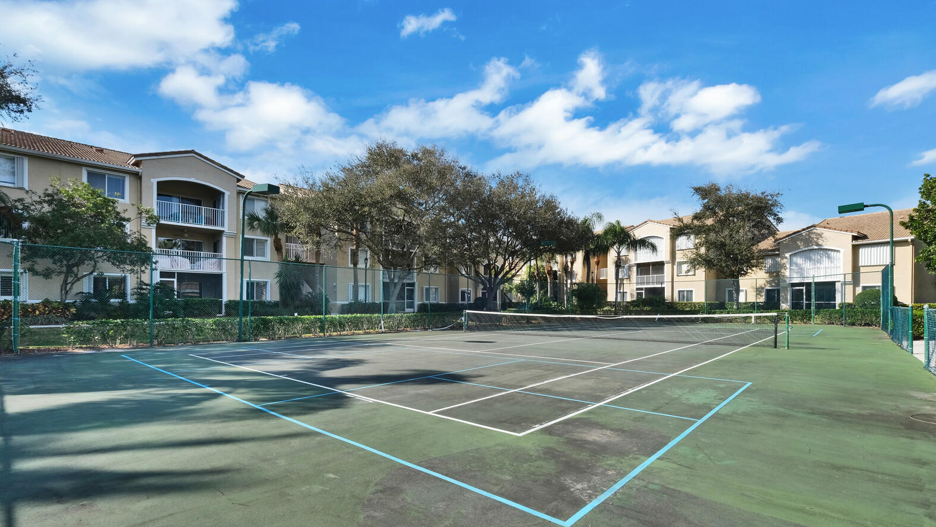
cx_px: 471
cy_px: 308
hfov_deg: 99.4
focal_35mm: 16
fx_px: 397
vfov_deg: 66.6
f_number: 11
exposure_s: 1/75
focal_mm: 10
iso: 320
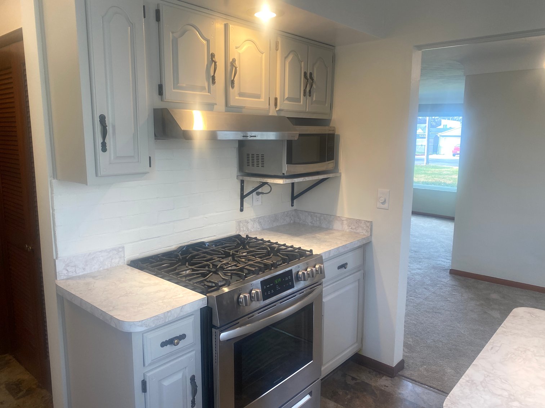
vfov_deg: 53.1
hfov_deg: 67.3
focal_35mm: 26
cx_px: 272
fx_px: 409
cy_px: 204
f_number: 1.8
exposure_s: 1/120
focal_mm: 4.25
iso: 100
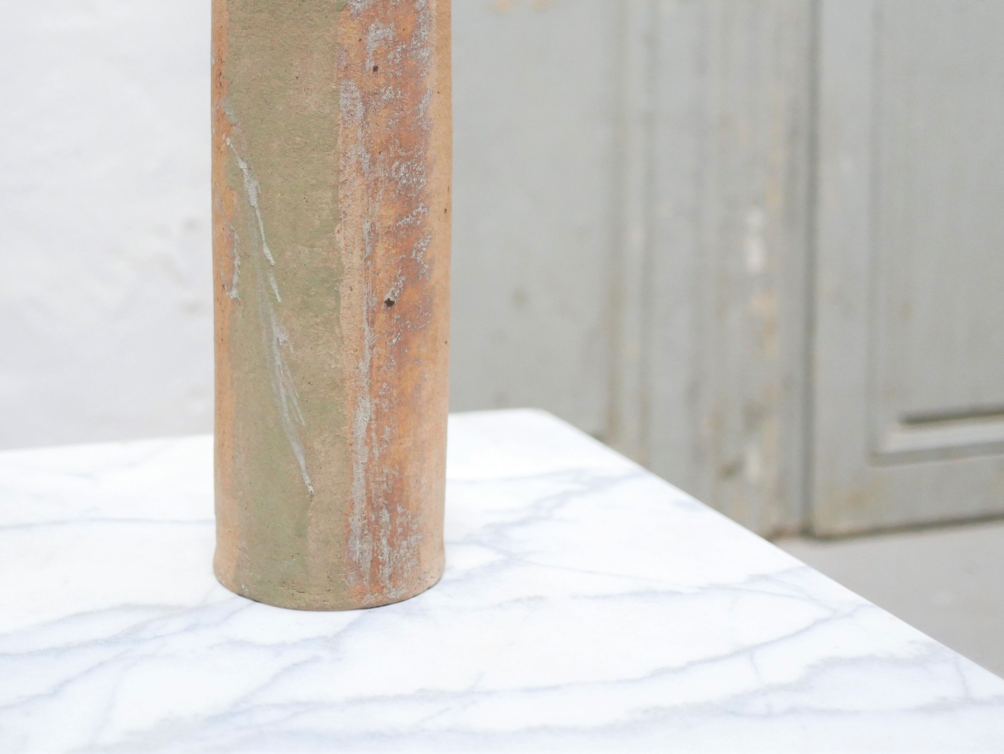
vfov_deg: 24.6
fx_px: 1712
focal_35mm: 59
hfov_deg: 32.4
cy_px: 199
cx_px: 340
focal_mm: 20
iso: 1250
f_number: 1.7
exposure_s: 1/60
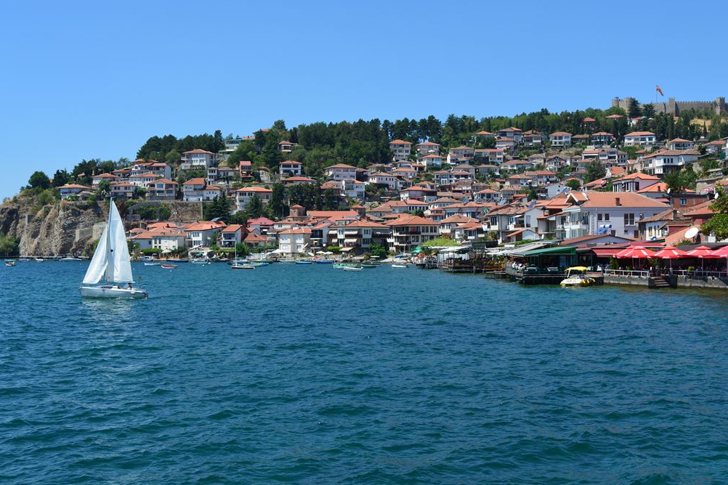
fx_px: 961
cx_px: 357
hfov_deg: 41.5
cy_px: 240
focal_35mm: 48
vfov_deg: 28.4
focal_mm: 31
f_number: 9
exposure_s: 1/500
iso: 200
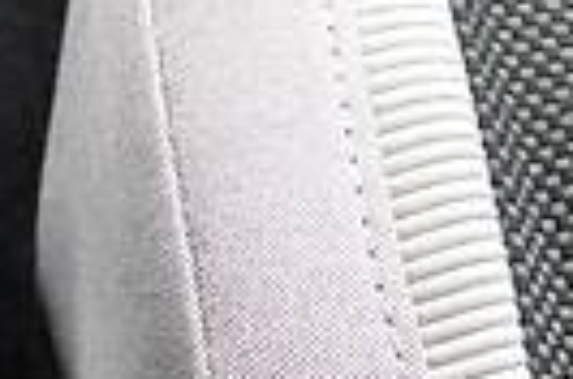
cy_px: 687
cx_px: -741
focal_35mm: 163
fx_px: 2588
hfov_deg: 10.9
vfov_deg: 8.1
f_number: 4.5
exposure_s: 1/80
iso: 800
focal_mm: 18
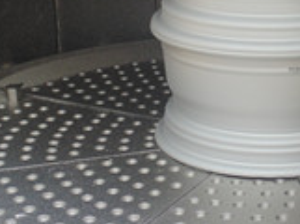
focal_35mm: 107
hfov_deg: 18.2
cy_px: 86
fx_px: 925
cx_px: 260
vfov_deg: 13.8
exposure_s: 1/30
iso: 80
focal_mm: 7.4
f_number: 3.6
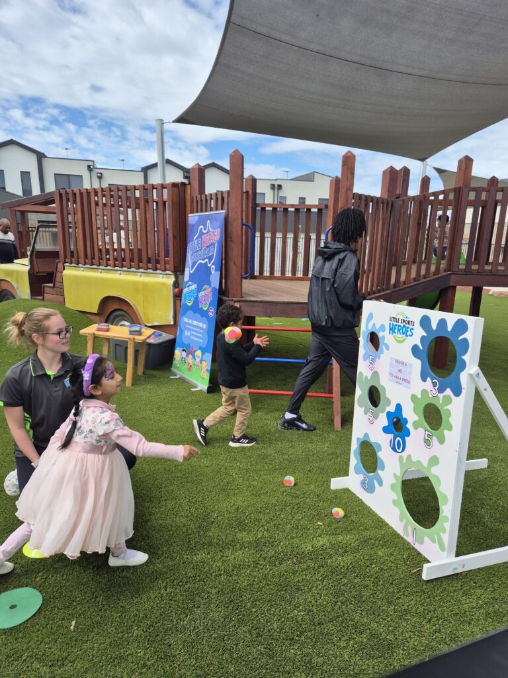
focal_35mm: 23
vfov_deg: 73.9
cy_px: 339
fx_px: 450
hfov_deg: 58.9
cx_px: 254
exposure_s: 1/1328
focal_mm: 5.4
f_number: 1.8
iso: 25
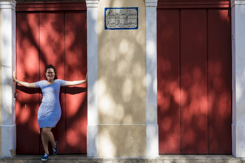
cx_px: 122
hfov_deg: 48.5
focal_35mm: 40
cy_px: 82
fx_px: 272
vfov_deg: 33.4
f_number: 5.6
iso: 100
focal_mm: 40
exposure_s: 1/160
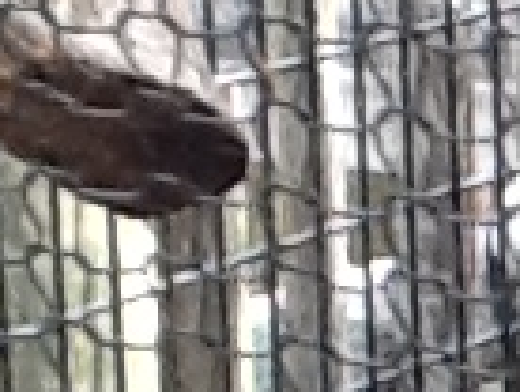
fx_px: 3341
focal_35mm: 222
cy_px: 927
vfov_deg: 6.4
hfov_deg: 7.7
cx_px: 1590
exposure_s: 1/172
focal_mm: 2.03
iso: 64
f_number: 2.4
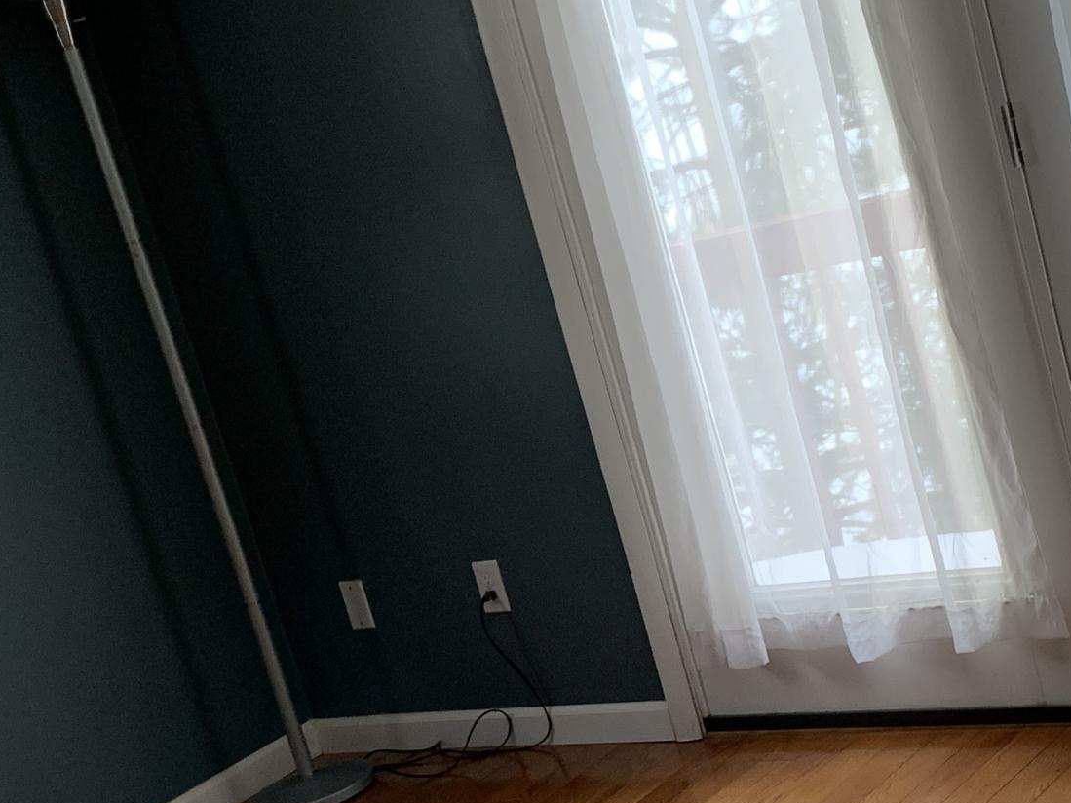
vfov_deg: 20.6
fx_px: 2196
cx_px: 582
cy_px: 596
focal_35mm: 71
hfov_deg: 27.4
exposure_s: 1/67
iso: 100
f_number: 1.8
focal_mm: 4.25
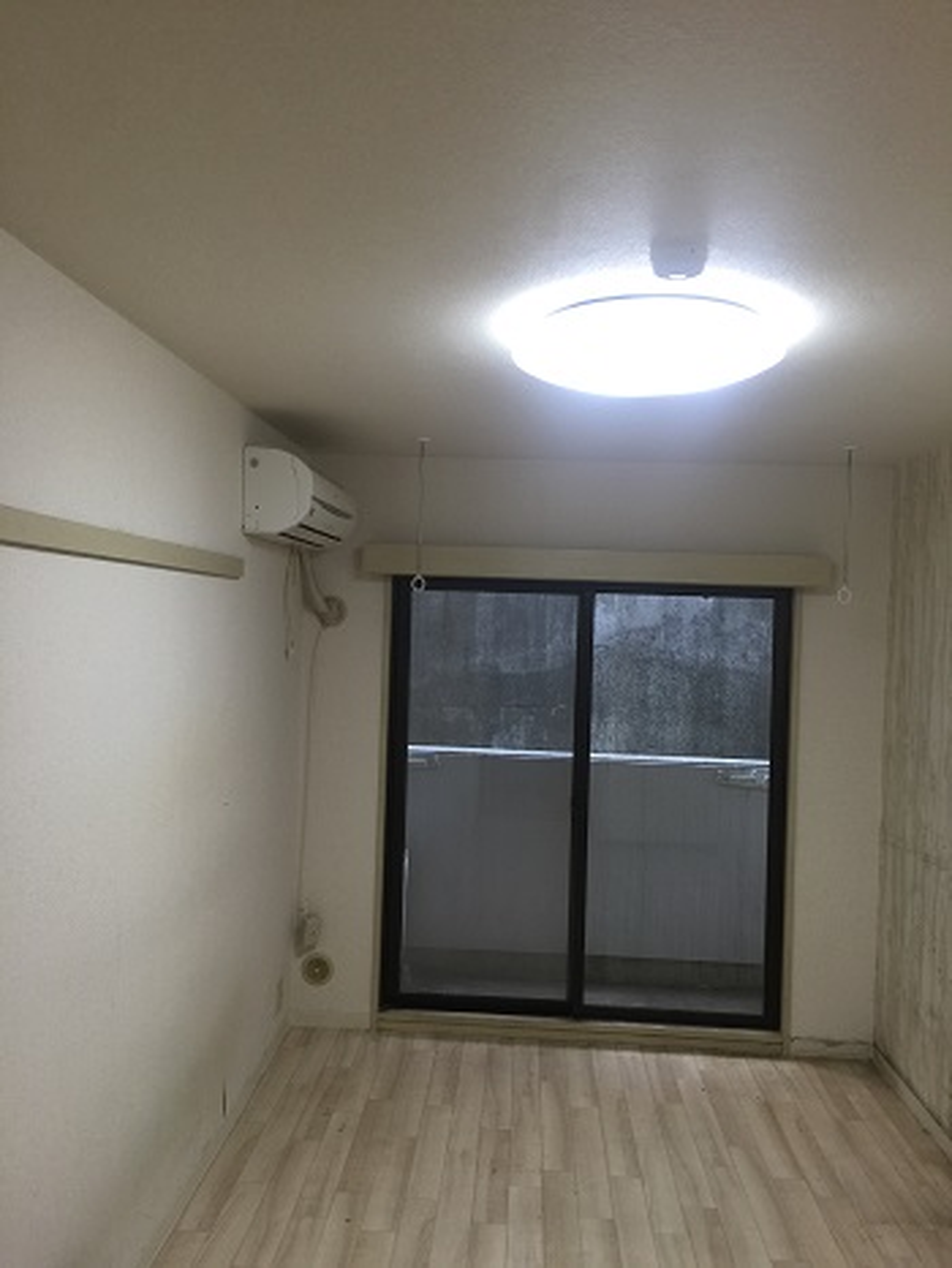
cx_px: 476
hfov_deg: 48.3
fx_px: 1062
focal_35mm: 29
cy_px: 634
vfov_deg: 61.6
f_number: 2.2
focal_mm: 4.15
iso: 40
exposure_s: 1/33
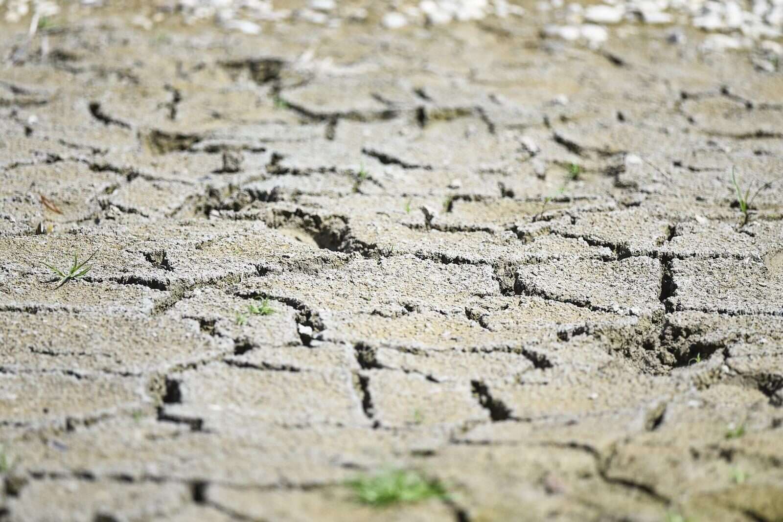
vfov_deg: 4.6
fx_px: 6525
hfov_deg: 6.9
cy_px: 261
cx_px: 392
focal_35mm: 300
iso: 160
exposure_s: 1/1250
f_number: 4
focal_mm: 300
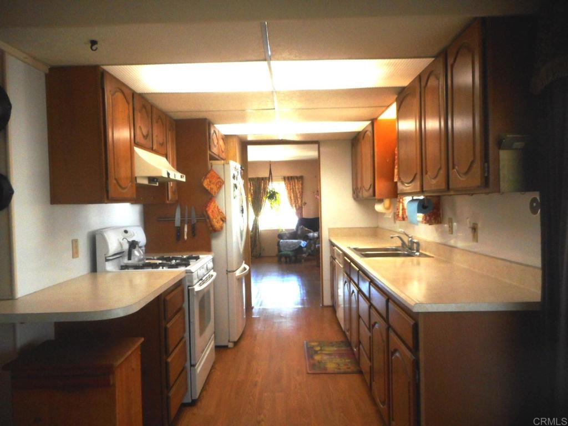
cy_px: 213
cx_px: 284
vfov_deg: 54.9
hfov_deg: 69.4
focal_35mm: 25
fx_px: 410
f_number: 3.7
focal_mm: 4.5
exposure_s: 1/30
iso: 220
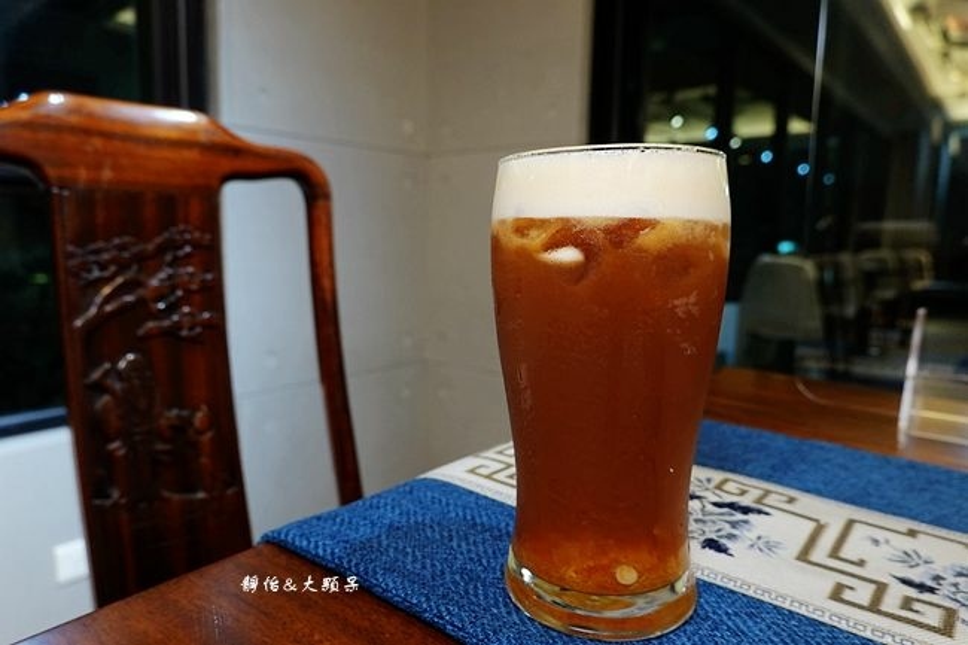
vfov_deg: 53.1
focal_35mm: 24
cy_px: 322
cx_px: 484
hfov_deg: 73.8
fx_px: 645
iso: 500
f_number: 2.8
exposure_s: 1/30
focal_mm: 9
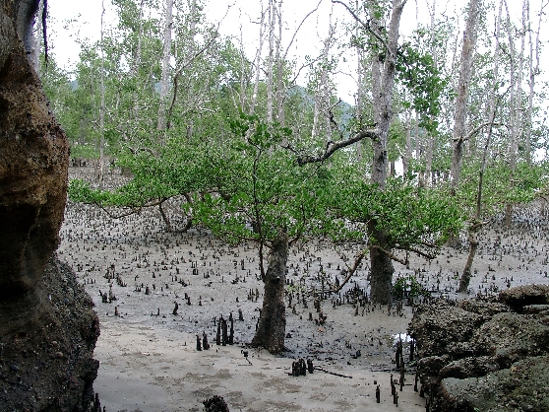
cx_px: 280
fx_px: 618
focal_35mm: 39
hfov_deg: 47.9
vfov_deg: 36.8
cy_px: 199
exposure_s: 1/143
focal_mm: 7.13
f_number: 4
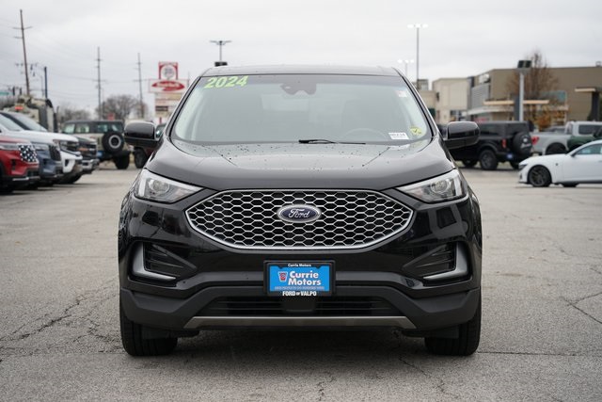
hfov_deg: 27.7
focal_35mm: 73
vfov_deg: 18.7
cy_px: 201
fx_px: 1221
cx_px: 301
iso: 125
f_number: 4
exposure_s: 1/80
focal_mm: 73
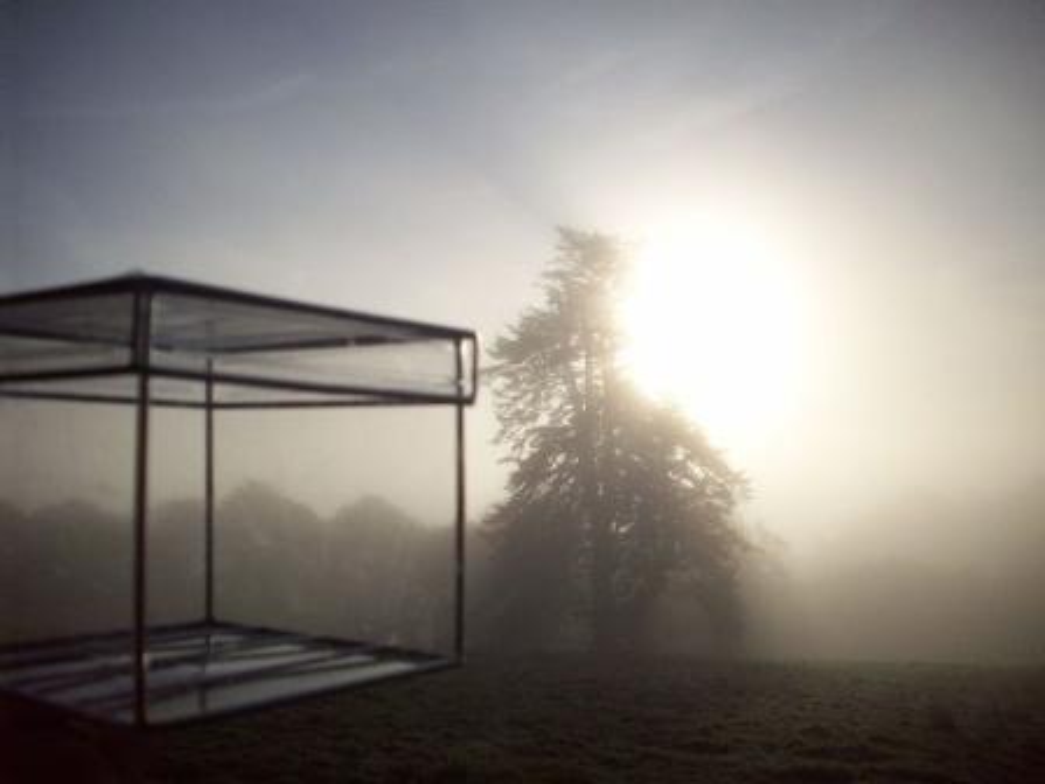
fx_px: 1117
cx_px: 522
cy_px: 392
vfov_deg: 38.7
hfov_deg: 50.1
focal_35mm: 37
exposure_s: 1/1401
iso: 80
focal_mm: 6.2
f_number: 5.6
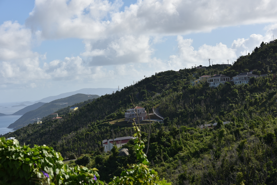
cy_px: 92
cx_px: 138
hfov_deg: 26.0
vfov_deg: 17.5
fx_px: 600
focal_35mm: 78
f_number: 10
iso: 100
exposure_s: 1/400
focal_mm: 78
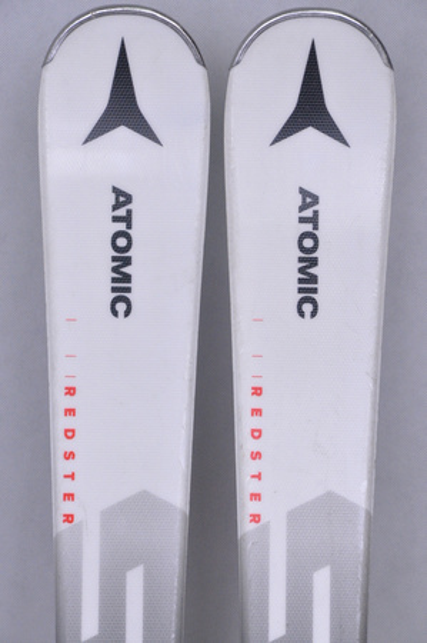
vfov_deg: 13.1
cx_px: 214
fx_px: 2808
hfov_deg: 8.7
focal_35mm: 158
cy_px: 322
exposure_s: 1/125
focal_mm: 105
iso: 3200
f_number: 9.5
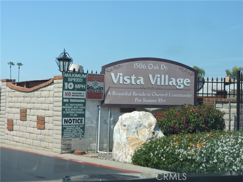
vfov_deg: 24.4
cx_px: 122
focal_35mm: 60
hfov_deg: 32.2
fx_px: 421
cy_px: 91
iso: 100
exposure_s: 1/640
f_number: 3.7
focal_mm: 10.7
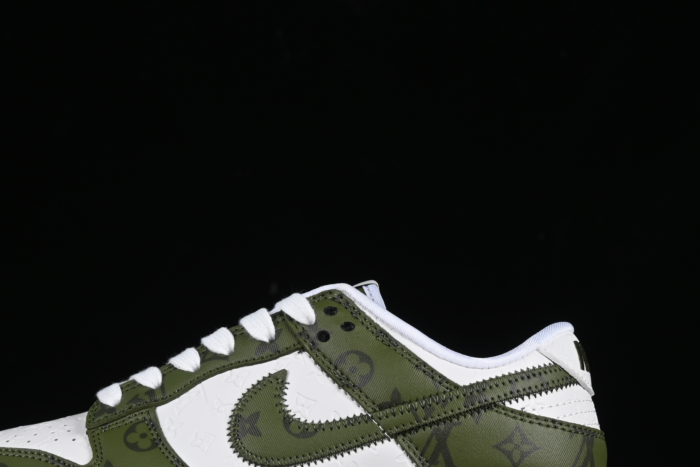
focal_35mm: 114
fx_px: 2216
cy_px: 344
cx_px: 263
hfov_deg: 17.9
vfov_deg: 12.0
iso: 160
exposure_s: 1/80
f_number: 8
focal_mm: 50
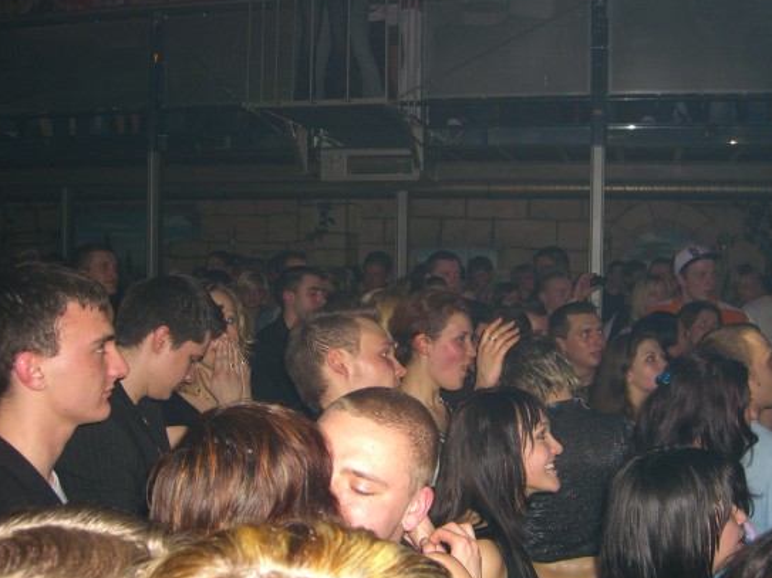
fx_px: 936
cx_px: 414
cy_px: 297
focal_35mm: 42
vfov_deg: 34.3
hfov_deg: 44.8
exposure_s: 1/60
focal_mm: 7.9
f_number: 2.8
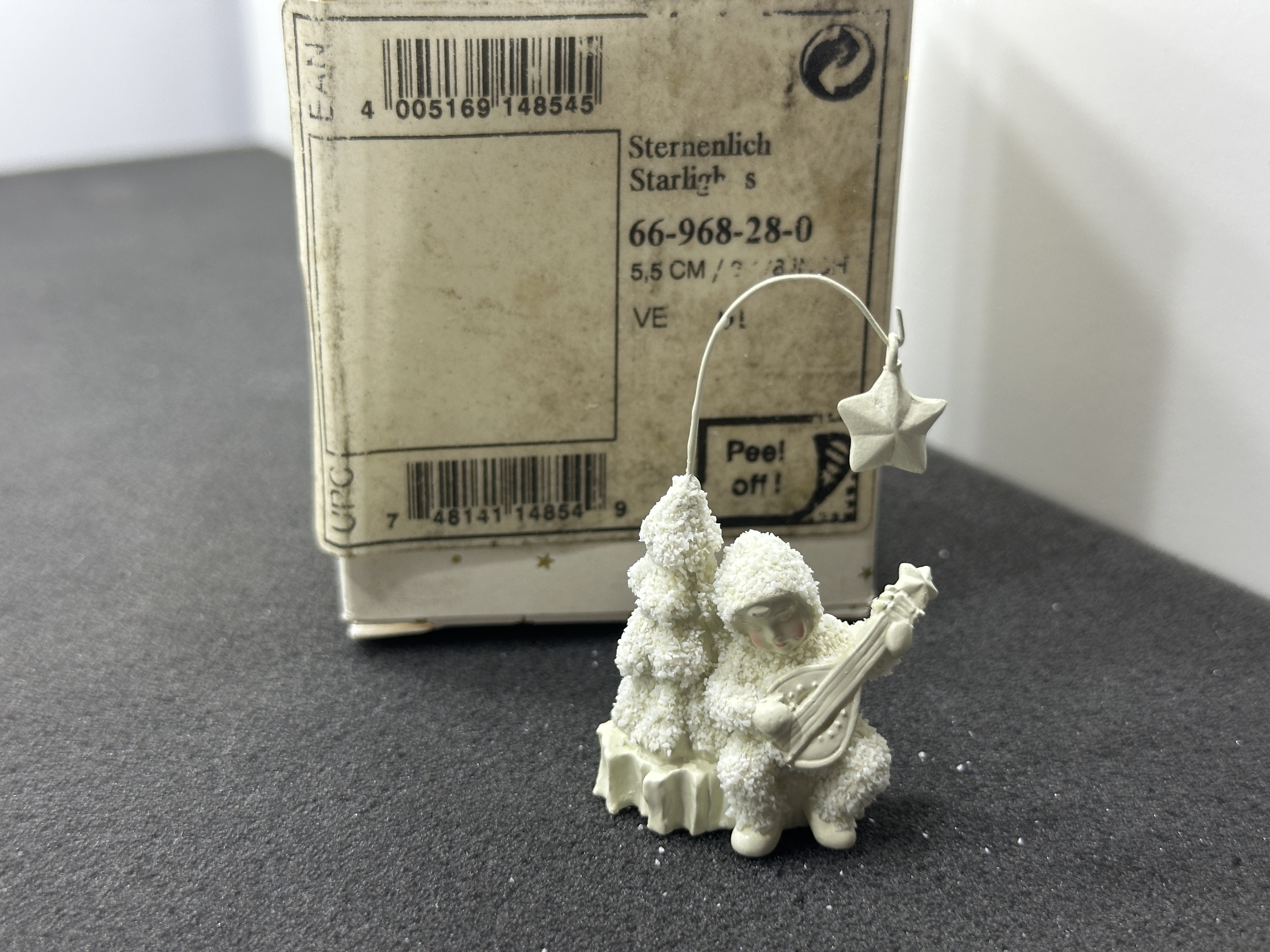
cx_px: 635
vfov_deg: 30.3
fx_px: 1761
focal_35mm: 48
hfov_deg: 39.7
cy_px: 476
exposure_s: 1/98
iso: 80
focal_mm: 6.86
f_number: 1.78
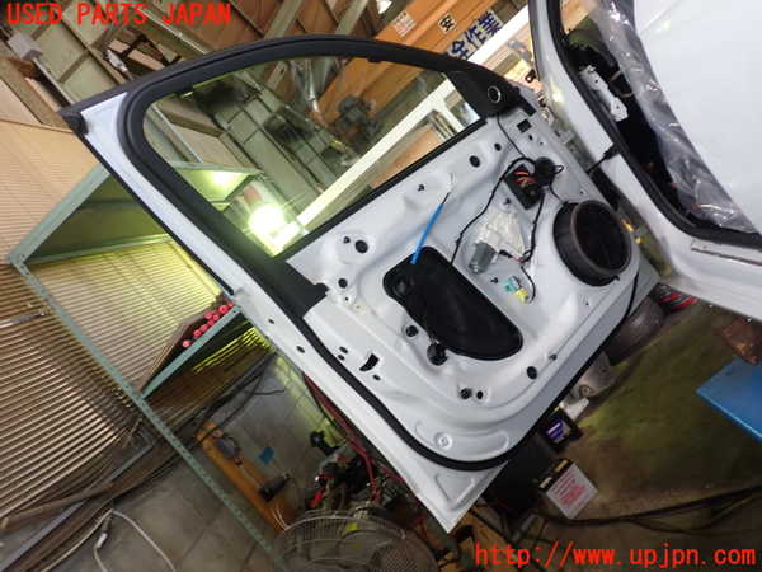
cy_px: 286
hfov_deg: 60.0
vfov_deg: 46.8
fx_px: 660
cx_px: 381
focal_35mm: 30
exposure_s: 1/40
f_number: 2.3
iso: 200
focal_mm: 5.4
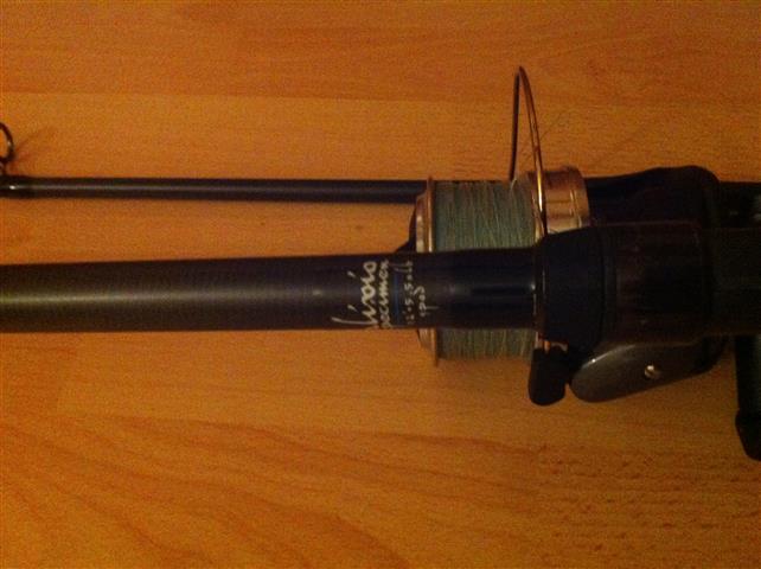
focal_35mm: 35
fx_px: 769
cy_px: 284
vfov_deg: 40.6
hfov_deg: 52.7
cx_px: 380
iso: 1000
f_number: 2.8
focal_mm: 3.85
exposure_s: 1/15
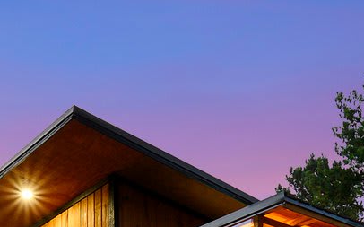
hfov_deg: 28.4
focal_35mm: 72
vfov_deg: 14.2
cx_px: 244
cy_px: 495
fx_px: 714
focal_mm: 14
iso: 250
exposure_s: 1/1.67
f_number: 10
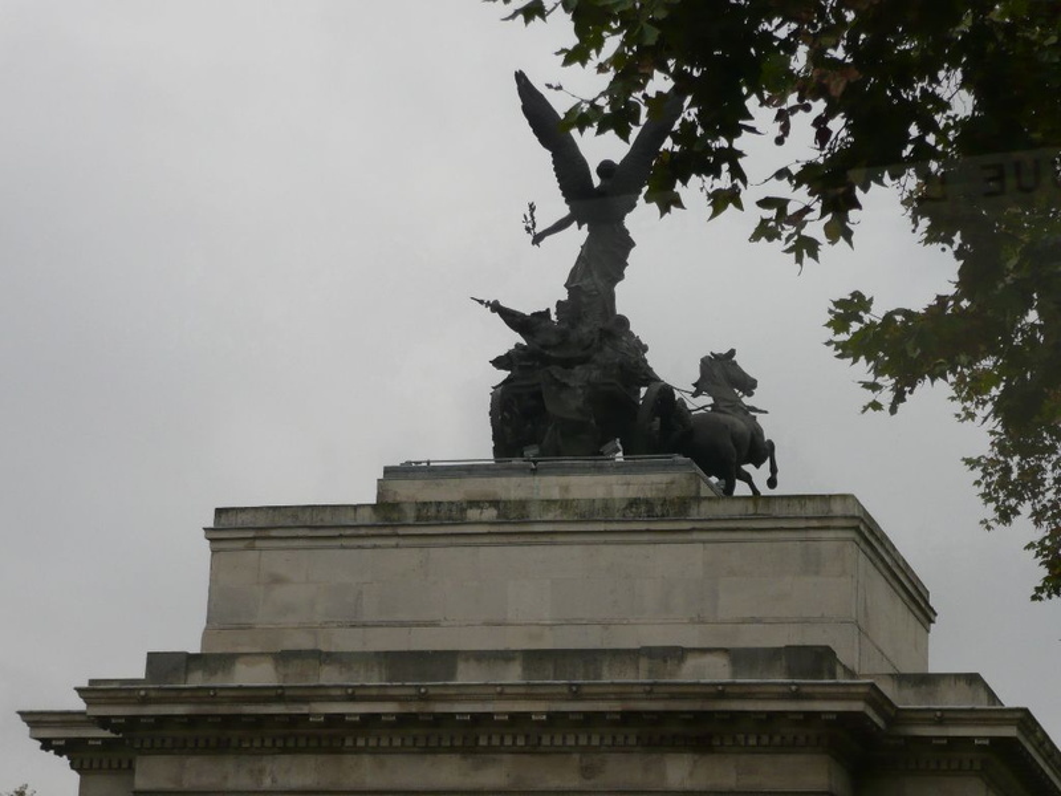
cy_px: 398
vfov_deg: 13.2
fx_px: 3433
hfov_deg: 17.6
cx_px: 530
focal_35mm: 112
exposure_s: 1/200
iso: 100
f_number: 4.7
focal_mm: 18.4
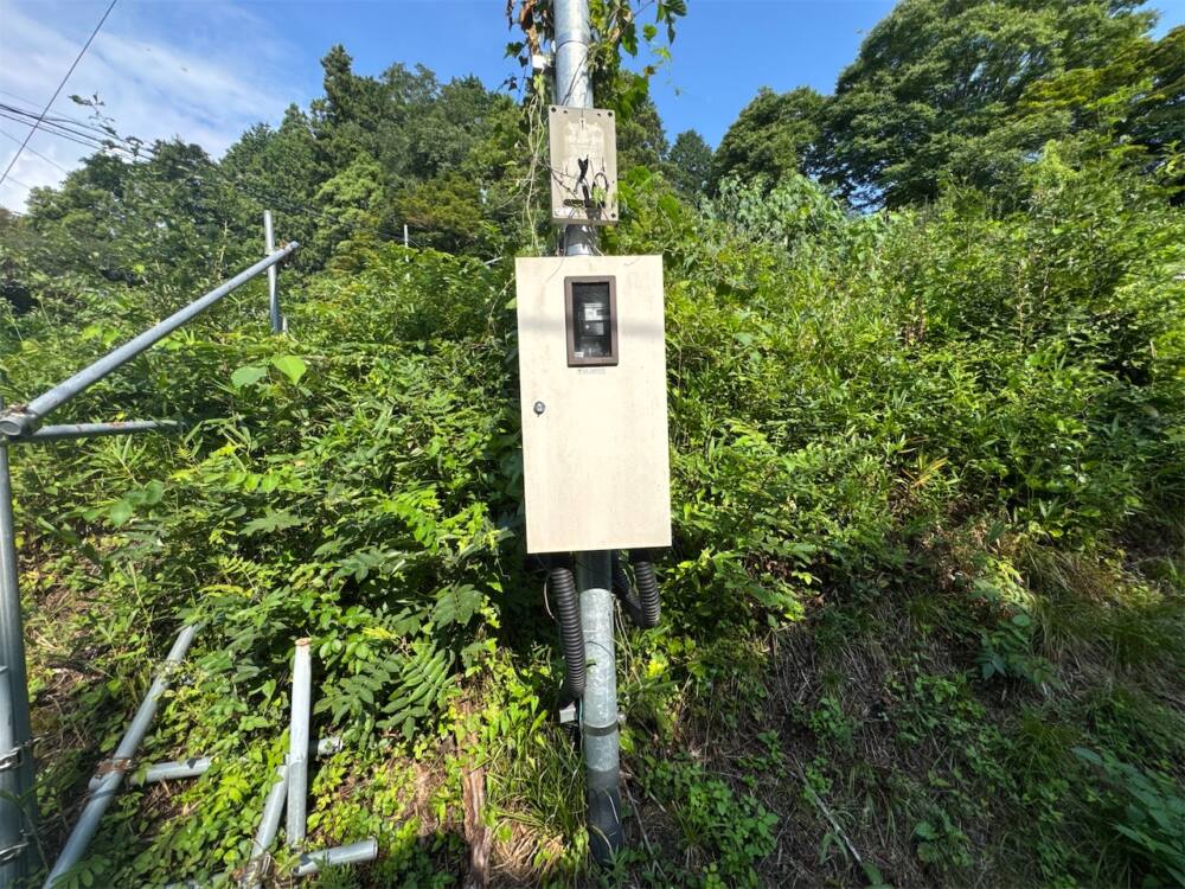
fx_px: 479
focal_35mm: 14
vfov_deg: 85.7
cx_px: 592
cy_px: 444
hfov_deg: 102.1
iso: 50
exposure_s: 1/1567
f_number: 2.2
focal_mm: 2.22
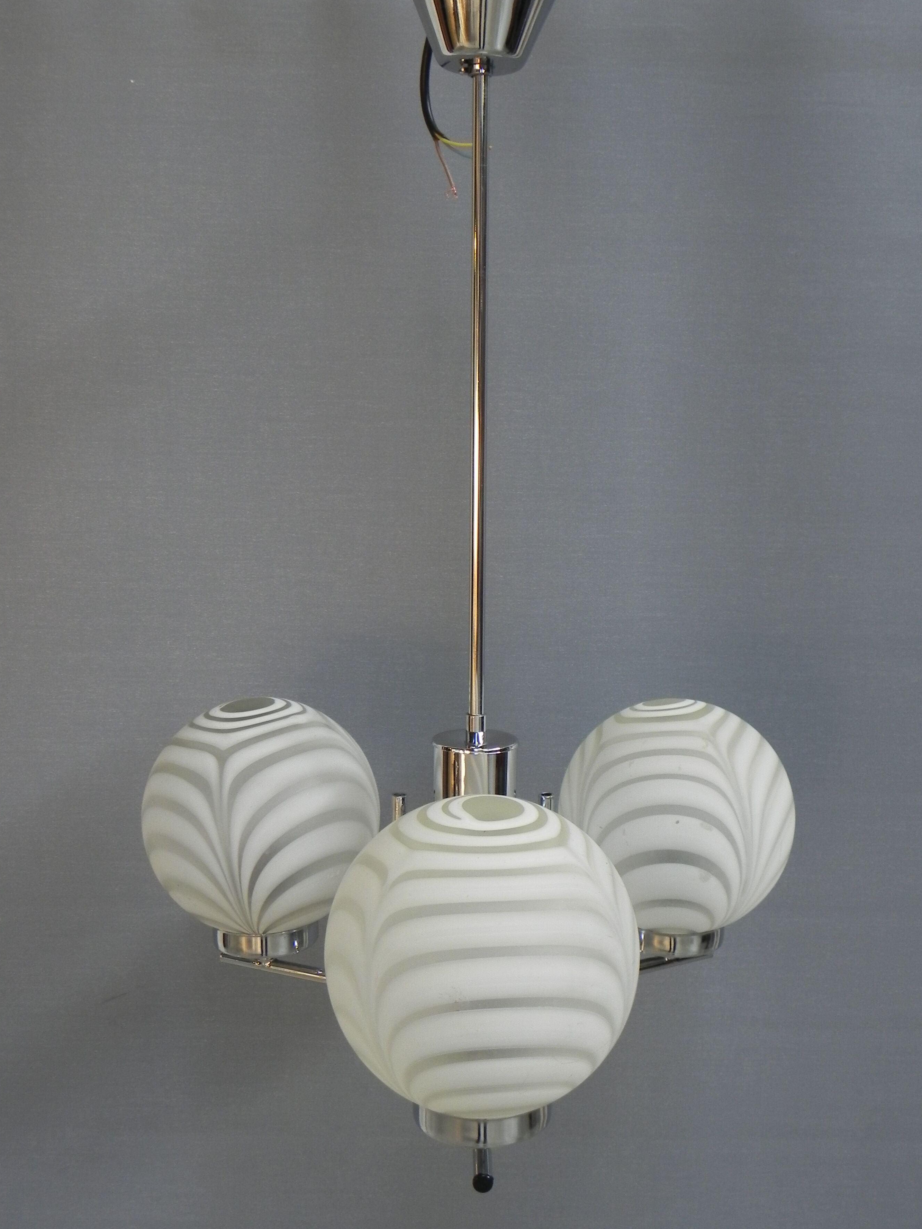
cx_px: 452
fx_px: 1350
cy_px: 600
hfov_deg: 37.7
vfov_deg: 49.0
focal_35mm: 38
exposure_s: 1/30
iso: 205
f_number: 3.2
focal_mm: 6.6
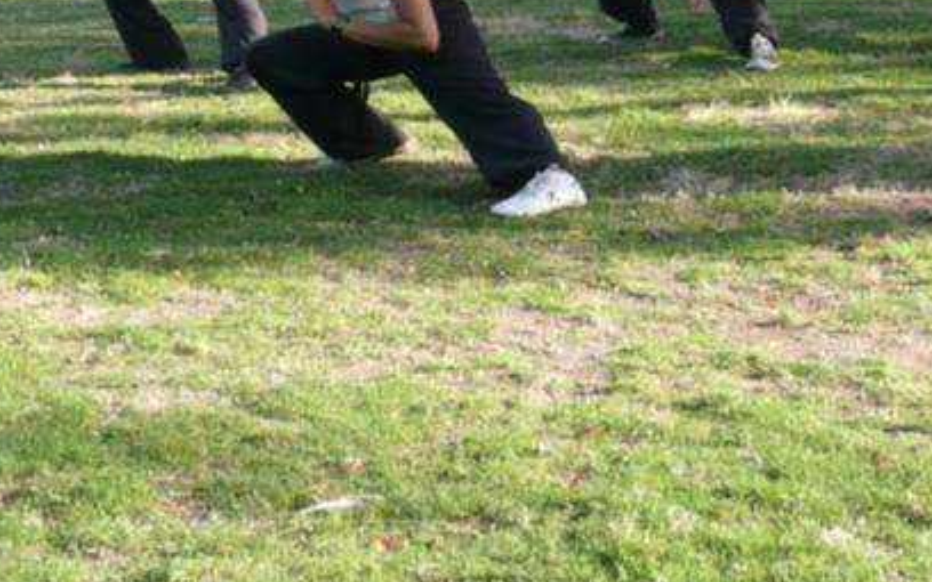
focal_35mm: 79
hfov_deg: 26.1
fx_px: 2007
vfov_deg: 16.0
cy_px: -75
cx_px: 475
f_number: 3.8
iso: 100
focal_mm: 6.2
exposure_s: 1/100
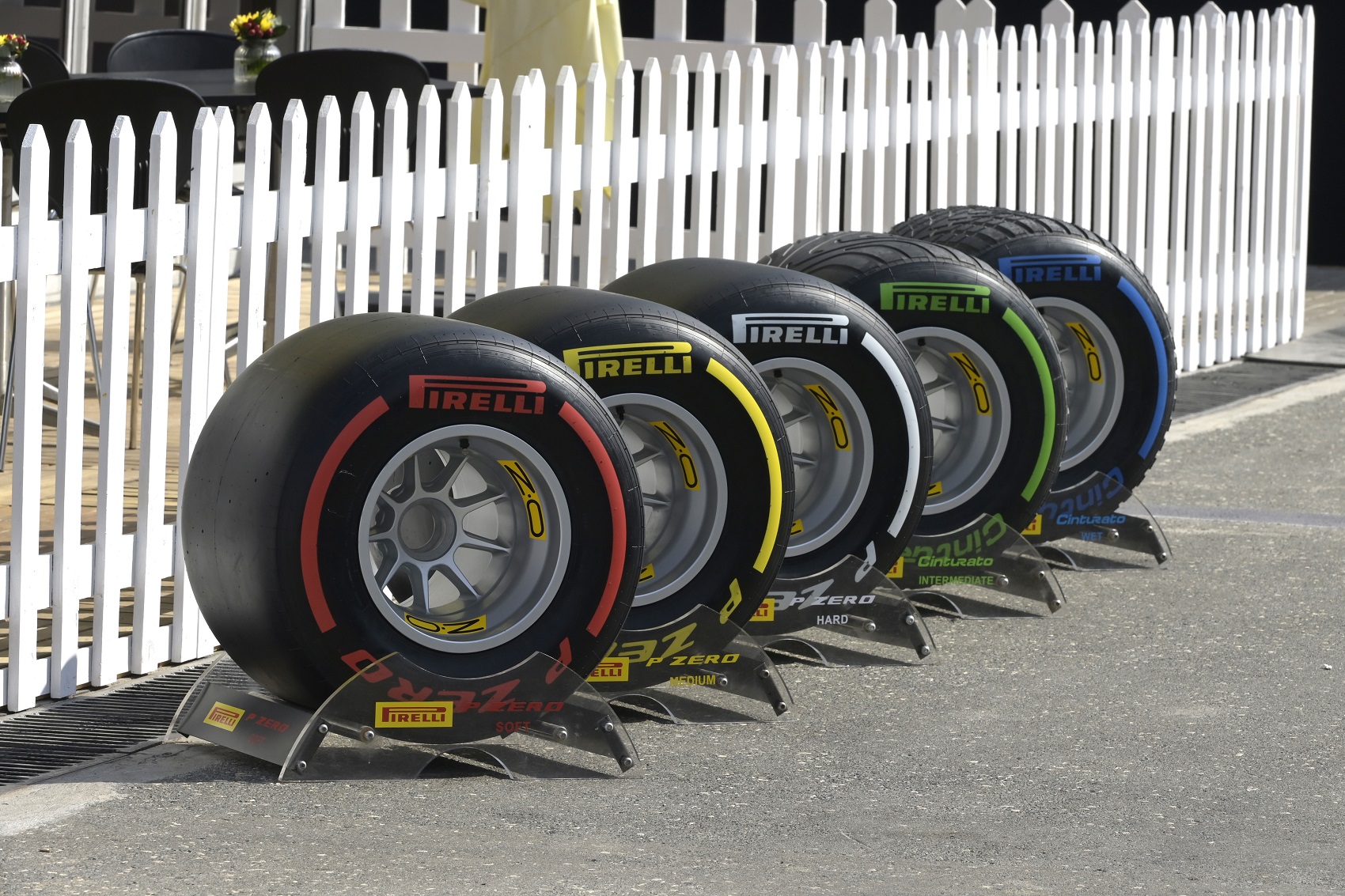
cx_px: 672
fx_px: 7845
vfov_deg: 6.5
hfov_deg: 9.8
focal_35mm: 210
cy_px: 448
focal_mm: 210
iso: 400
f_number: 16
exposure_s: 1/400
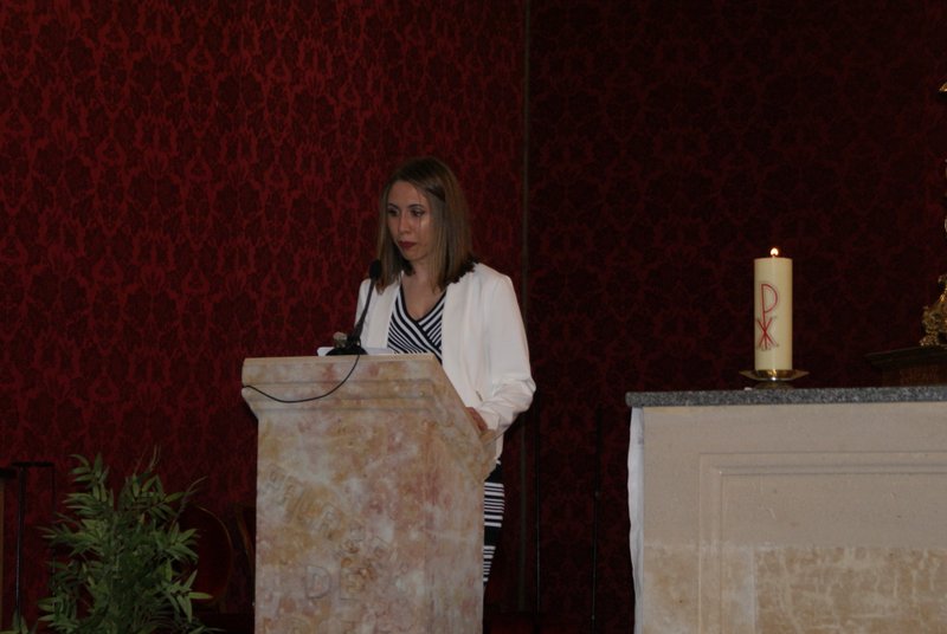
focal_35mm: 105
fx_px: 2766
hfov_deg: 19.4
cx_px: 474
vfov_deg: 13.1
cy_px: 317
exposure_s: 1/125
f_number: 5.6
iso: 400
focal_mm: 70
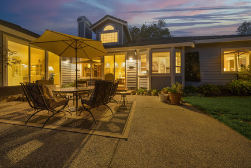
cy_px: 84
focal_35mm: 12
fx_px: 84
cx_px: 126
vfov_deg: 90.0
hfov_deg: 112.6
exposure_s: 4
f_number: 11
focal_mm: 12
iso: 400
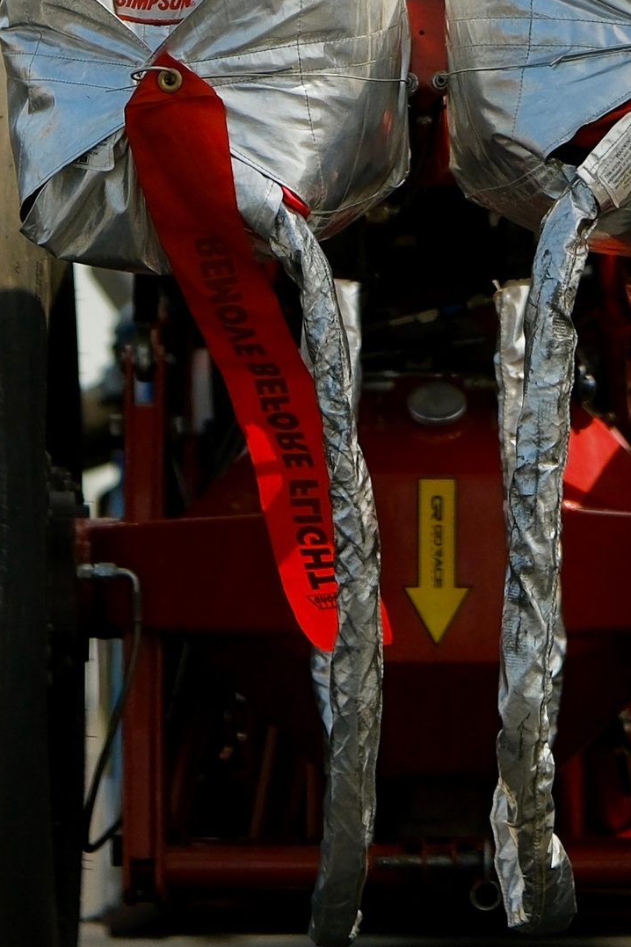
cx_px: 398
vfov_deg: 5.1
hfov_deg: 3.4
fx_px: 10595
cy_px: -425
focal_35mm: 403
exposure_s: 1/18000
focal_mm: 75
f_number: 1.4
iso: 200
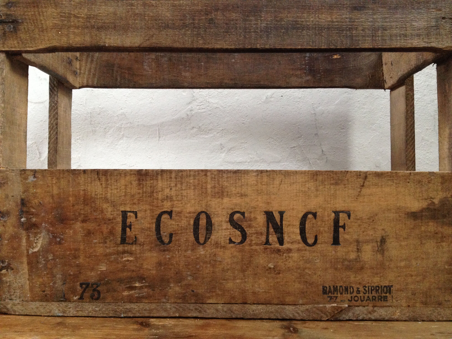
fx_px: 457
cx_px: 226
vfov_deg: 40.7
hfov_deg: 52.6
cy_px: 170
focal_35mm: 35
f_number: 2.4
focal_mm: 4.28
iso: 200
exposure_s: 1/20
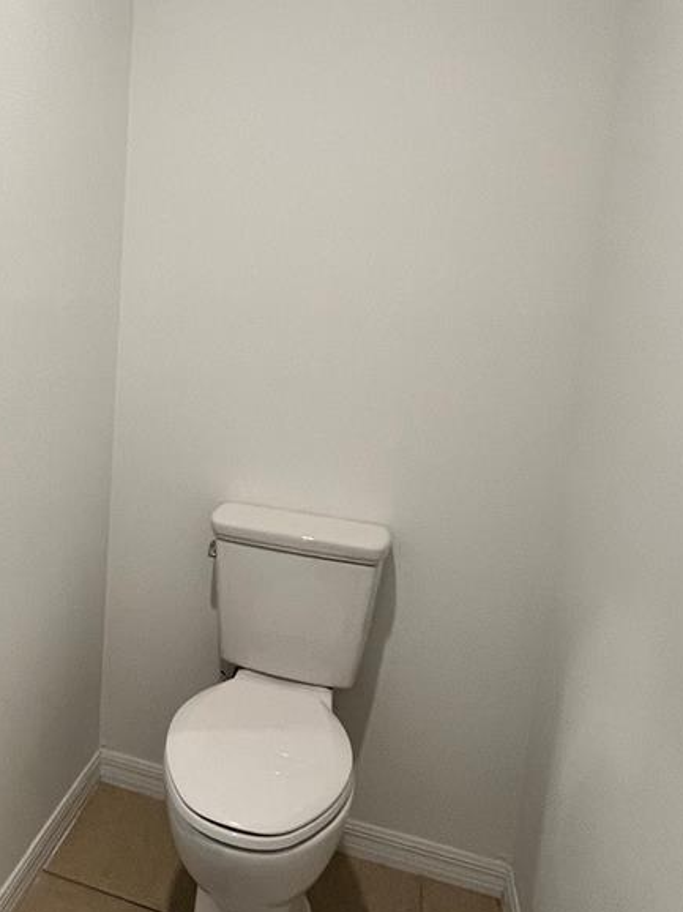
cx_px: 115
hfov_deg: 47.8
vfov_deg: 64.9
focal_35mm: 27
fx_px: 711
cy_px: 379
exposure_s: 1/120
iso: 200
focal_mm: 1.57
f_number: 1.8
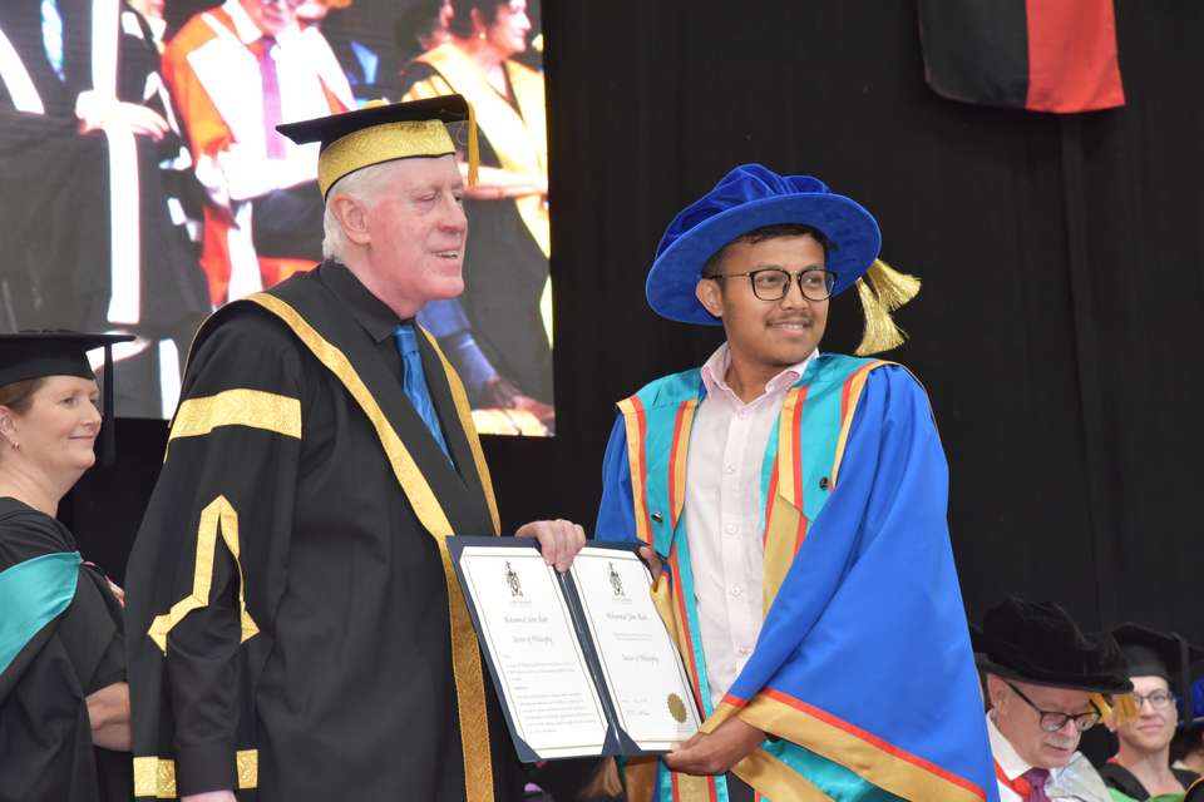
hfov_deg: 19.5
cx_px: 602
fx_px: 3511
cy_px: 401
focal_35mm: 105
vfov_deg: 13.0
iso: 2500
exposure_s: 1/125
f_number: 9
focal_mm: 105
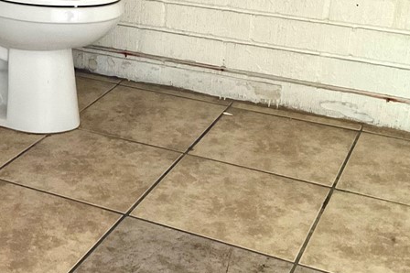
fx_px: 785
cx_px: 58
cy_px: 86
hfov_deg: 28.4
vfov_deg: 19.6
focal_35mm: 69
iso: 320
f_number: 1.8
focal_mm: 3
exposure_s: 1/40
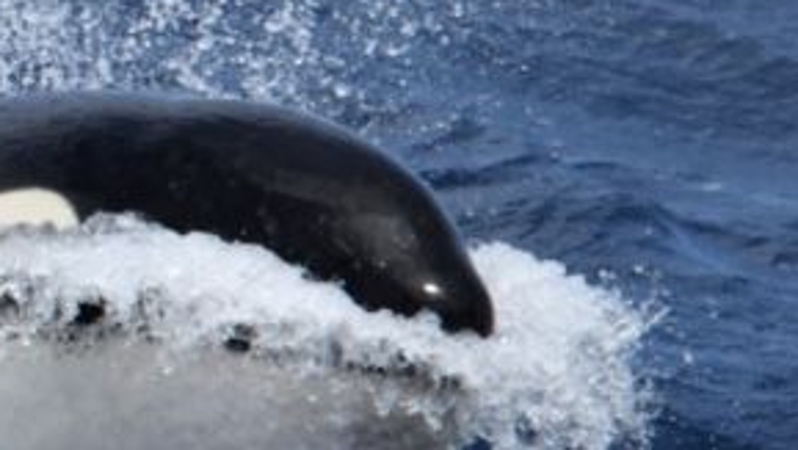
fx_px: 27589
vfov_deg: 0.9
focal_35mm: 1303
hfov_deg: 1.7
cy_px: 87
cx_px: 58
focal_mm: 450
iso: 1100
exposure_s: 1/8000
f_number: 6
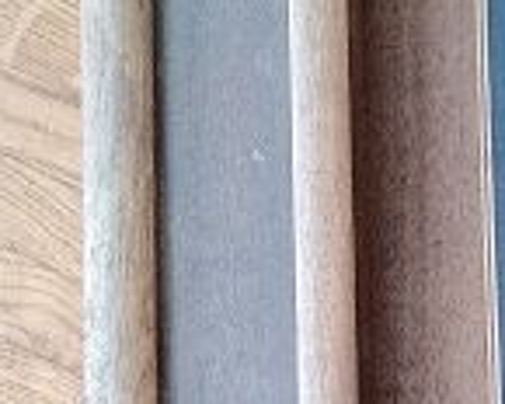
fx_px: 1734
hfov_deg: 15.6
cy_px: 383
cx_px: 693
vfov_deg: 13.2
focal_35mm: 116
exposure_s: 1/20
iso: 500
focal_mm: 3.95
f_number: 1.8
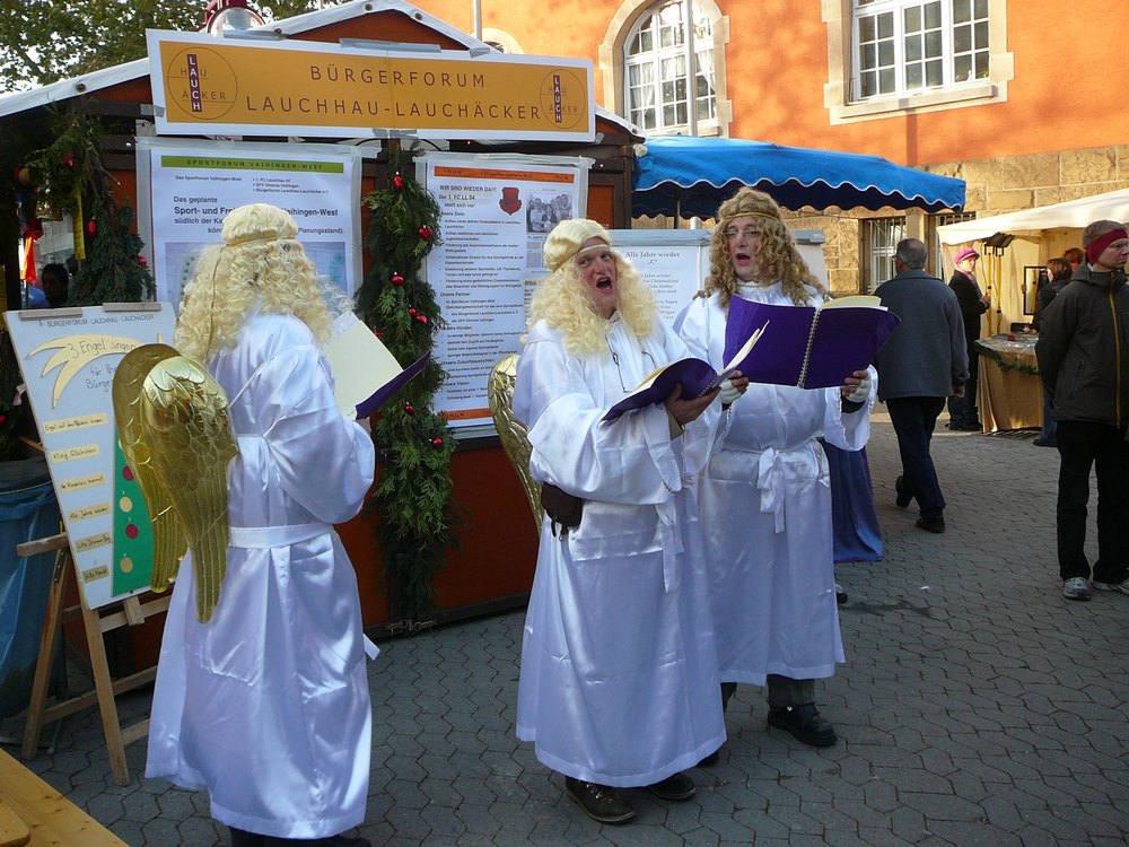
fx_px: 1142
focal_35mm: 35
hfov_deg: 52.6
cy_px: 424
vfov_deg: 40.7
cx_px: 564
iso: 80
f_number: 2.8
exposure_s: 1/160
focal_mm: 5.2
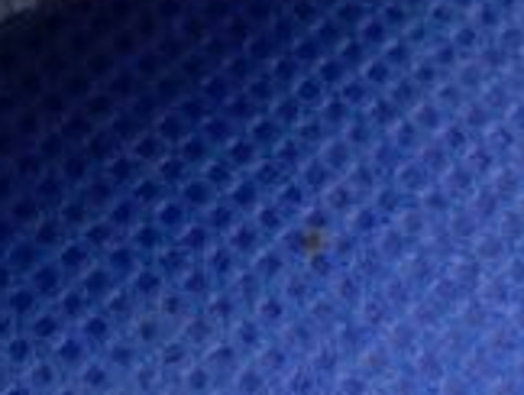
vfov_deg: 8.0
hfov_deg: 12.4
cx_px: 36
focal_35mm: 158
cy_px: -826
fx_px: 2395
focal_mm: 4.5
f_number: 3.7
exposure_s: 1/80
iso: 125
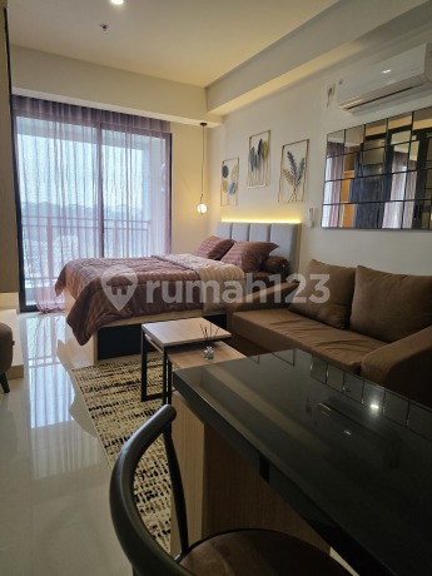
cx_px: 216
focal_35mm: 23
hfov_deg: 58.9
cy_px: 288
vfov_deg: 73.9
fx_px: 383
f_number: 1.7
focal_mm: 6.25
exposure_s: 1/180
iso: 200
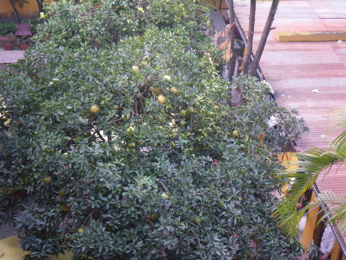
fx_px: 770
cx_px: 173
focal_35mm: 77
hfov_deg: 25.3
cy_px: 130
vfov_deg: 19.1
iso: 800
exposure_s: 1/60
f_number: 4.8
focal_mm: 13.7
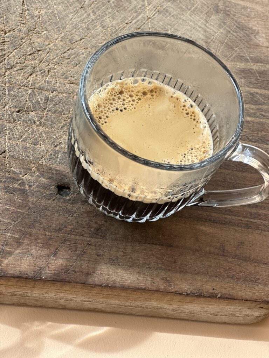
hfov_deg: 19.1
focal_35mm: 77
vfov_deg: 25.3
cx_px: 134
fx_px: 798
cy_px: 179
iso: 32
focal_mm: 9
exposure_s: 1/100
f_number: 2.8
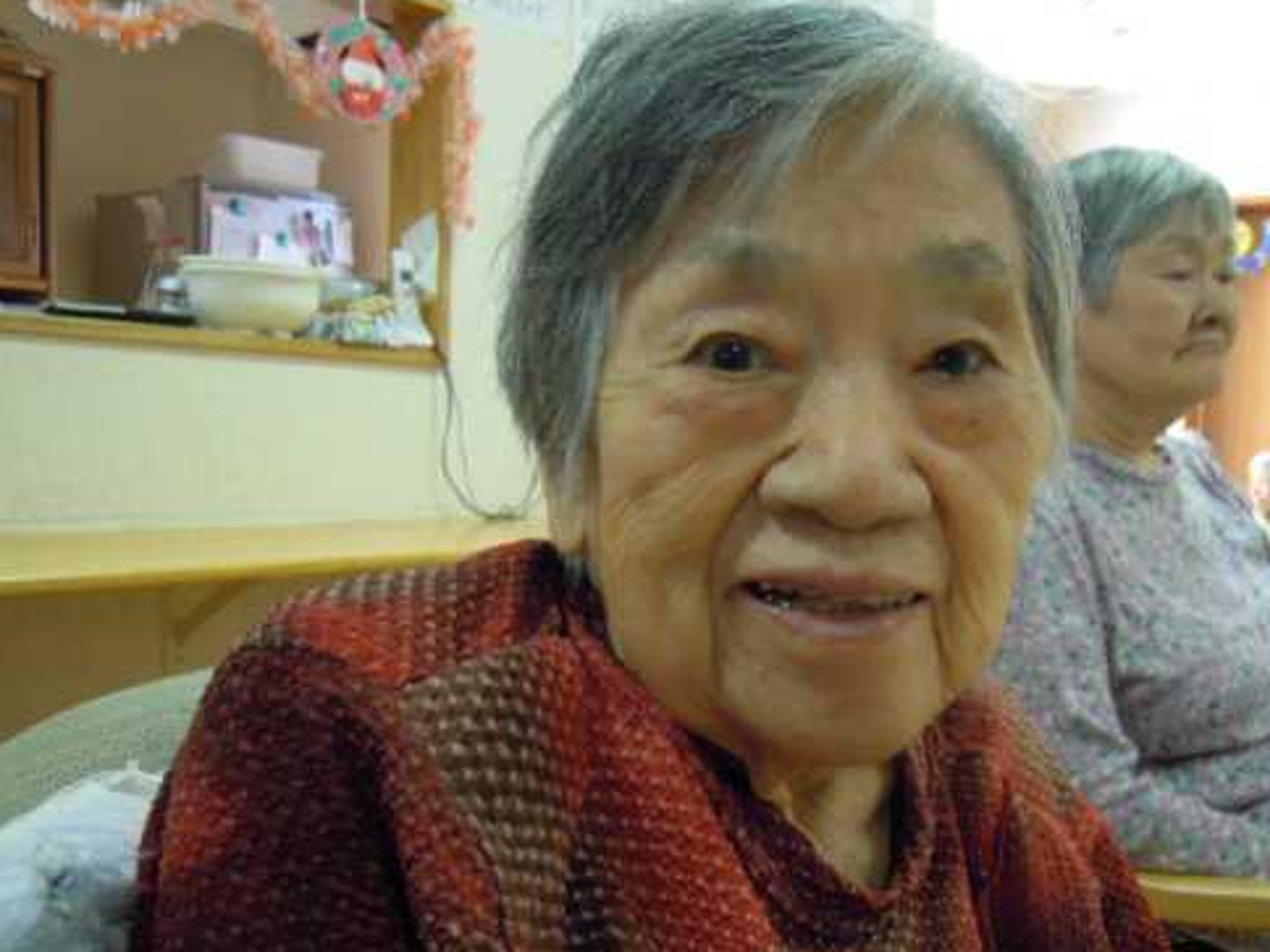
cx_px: 750
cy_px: 582
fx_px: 1357
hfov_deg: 49.9
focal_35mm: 37
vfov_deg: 38.5
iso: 280
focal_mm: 5
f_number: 2.7
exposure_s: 1/30
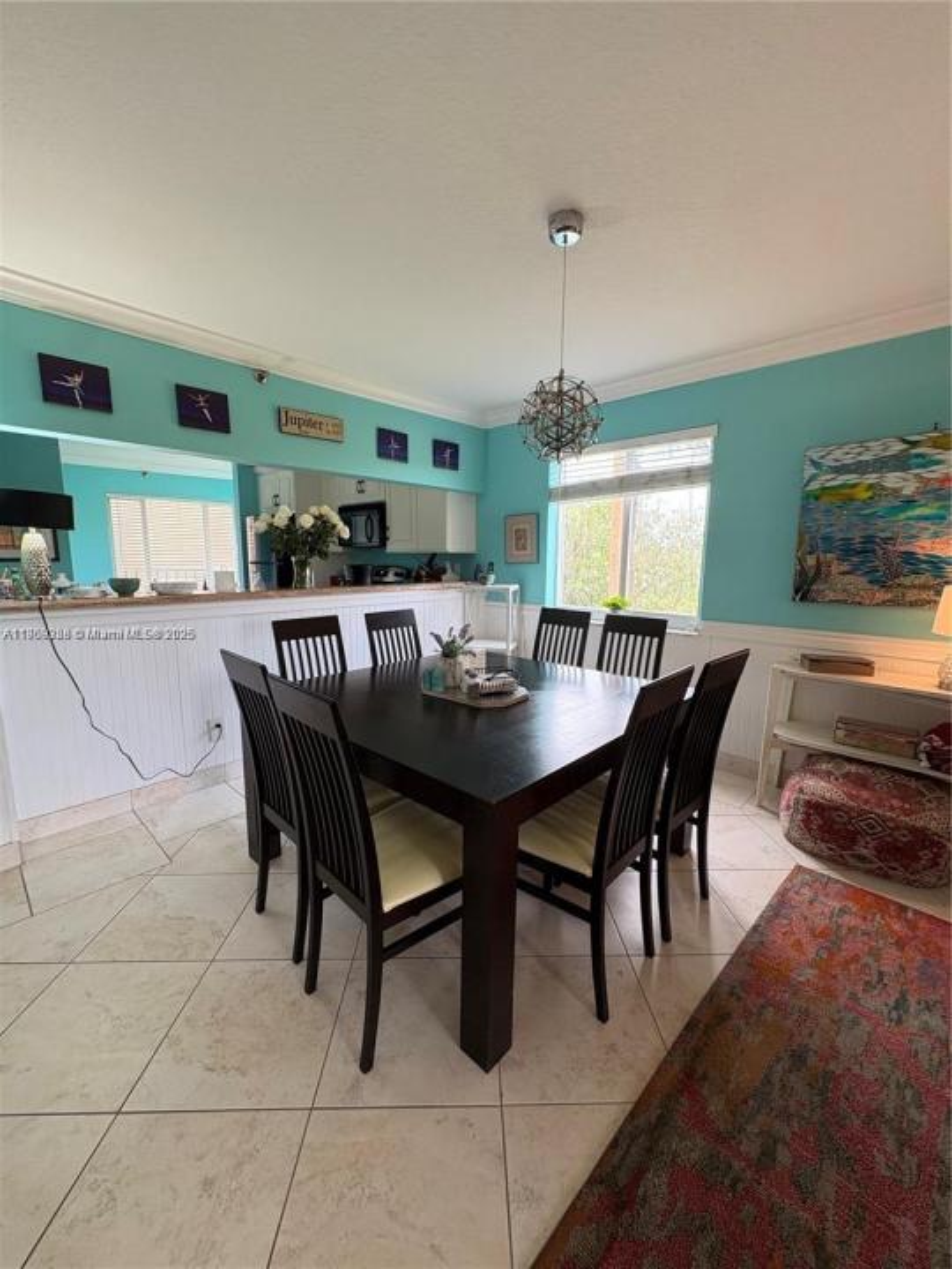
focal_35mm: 14
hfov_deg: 85.7
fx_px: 513
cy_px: 634
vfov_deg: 102.1
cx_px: 476
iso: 250
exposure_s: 1/60
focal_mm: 2.22
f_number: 2.2
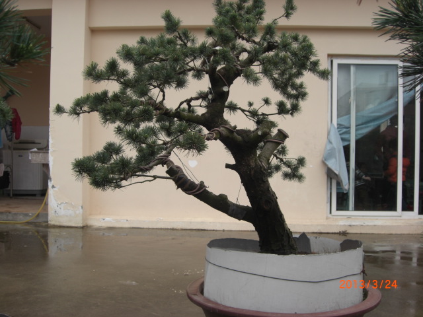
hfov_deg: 49.0
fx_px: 464
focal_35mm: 38
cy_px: 158
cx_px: 212
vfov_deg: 37.7
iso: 80
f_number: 4
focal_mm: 7.9
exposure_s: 1/250
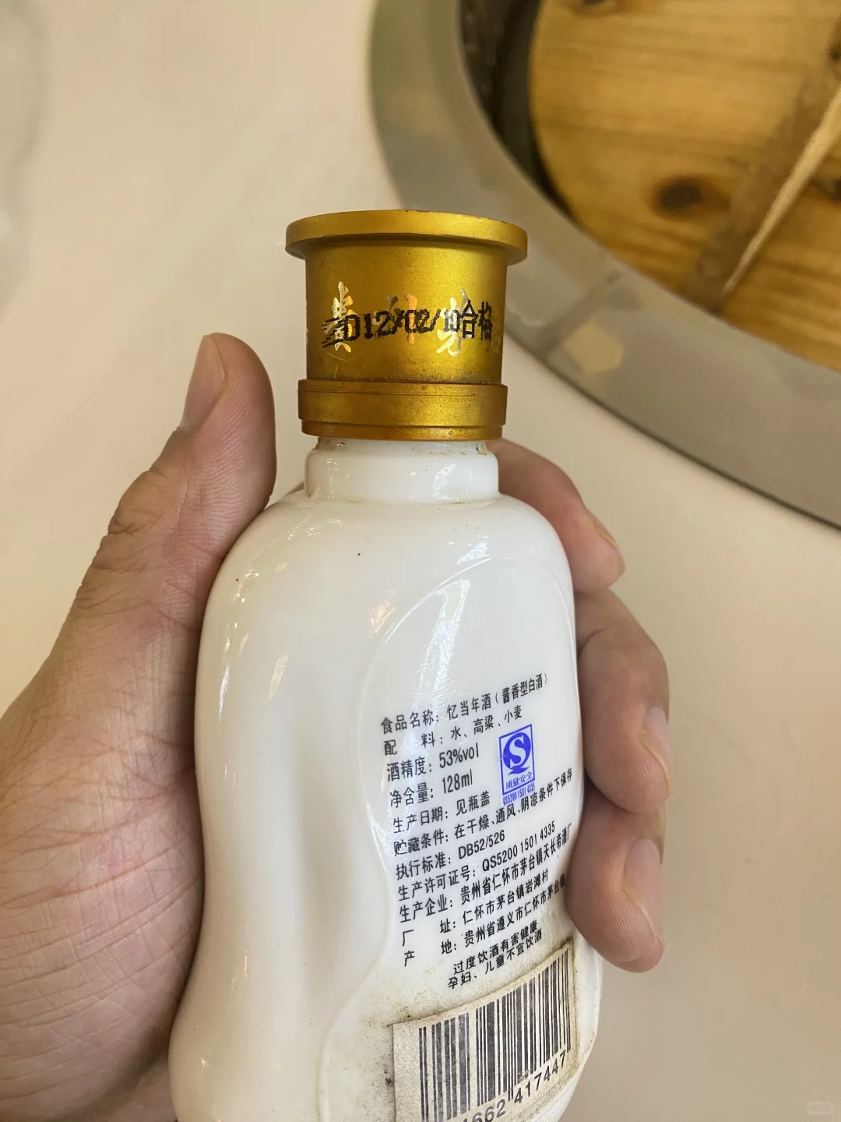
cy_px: 561
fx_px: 810
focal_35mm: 25
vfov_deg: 69.4
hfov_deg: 54.9
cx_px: 420
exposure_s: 1/50
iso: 125
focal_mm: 4.25
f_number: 1.8
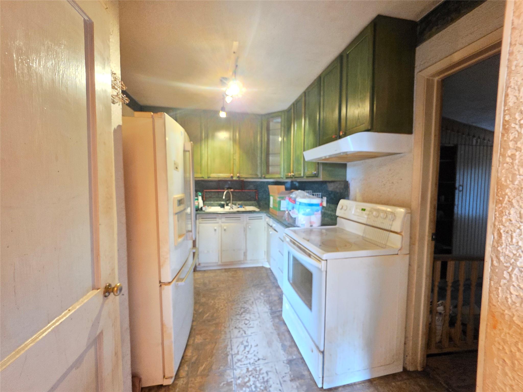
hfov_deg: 106.2
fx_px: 196
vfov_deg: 89.9
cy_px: 196
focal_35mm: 13
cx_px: 262
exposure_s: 1/24
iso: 1000
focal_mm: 2.2
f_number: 1.9
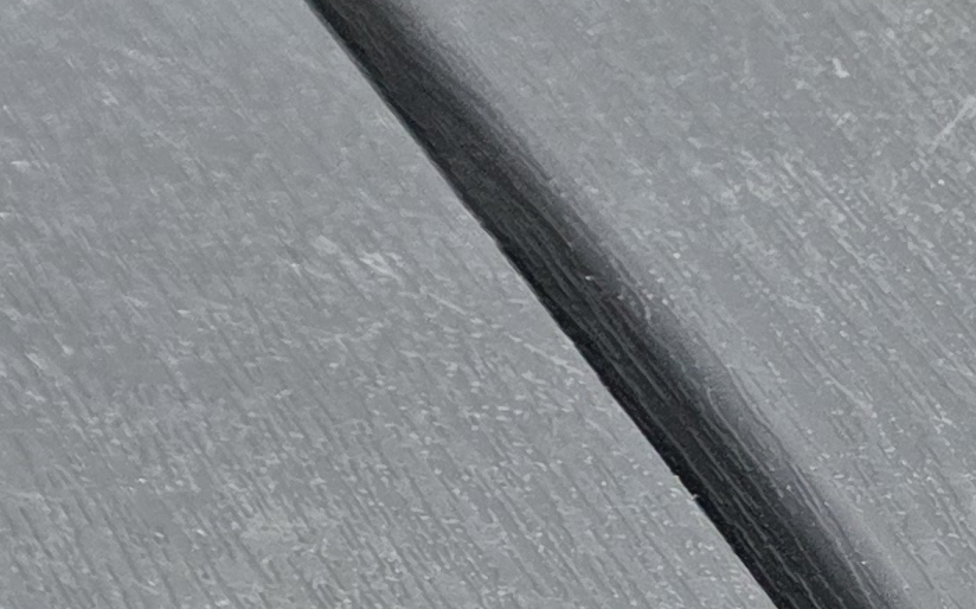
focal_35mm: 139
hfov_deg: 11.0
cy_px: -492
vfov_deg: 9.0
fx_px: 3696
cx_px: -1762
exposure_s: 1/66
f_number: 1.7
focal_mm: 6.3
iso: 250
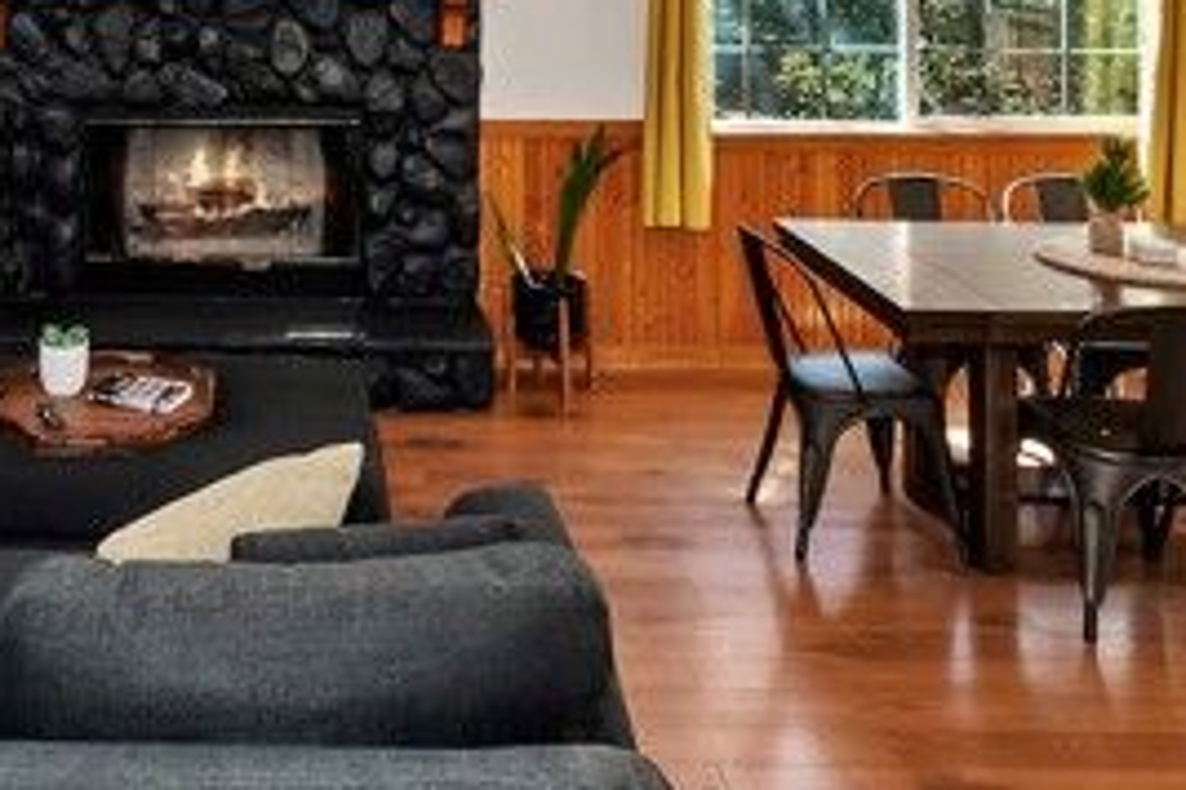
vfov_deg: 31.4
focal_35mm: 36
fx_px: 1186
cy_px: -140
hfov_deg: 50.5
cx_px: 267
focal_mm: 10
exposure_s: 1/30
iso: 320
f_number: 8
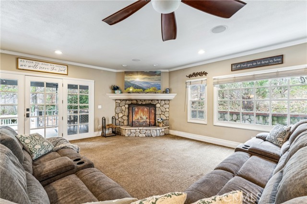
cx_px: 154
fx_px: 138
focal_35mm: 16
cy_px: 102
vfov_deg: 73.0
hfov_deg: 96.1
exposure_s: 2.5
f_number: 13
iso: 100
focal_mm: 16.2
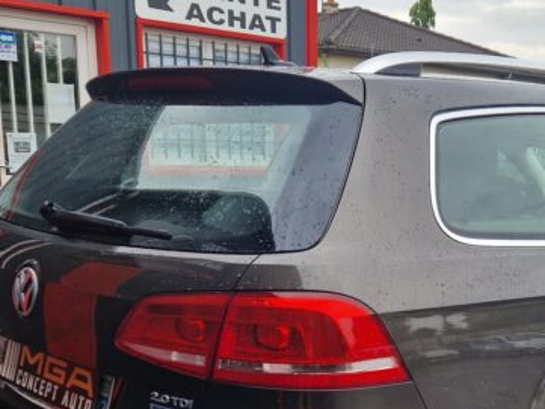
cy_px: 287
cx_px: 412
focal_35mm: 51
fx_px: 803
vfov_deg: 28.3
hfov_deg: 36.6
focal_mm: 5.4
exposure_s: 1/416
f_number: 1.8
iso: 50
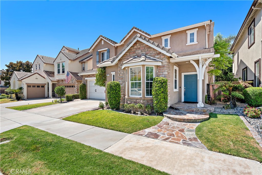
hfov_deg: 93.3
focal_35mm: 17
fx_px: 124
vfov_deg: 70.5
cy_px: 88
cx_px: 131
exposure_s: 1/500
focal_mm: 17
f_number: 7.1
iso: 125
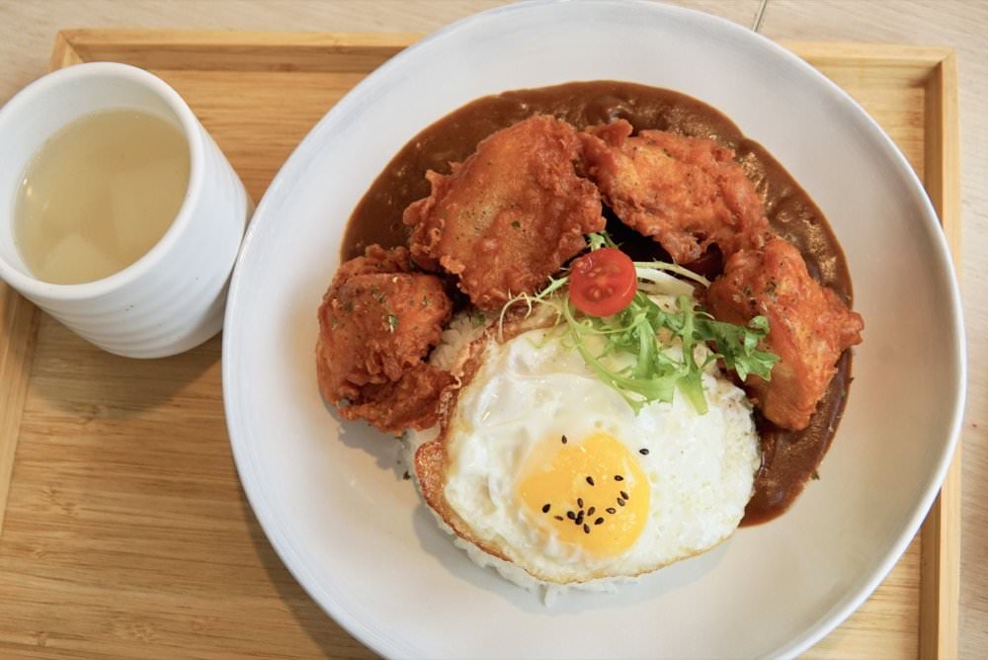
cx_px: 494
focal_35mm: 45
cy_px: 330
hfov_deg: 43.6
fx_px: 1236
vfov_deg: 29.9
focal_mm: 30
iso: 100
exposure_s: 1/80
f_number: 6.3
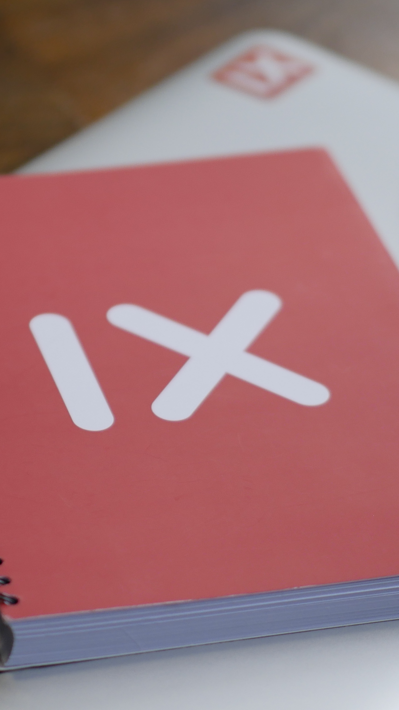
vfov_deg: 9.7
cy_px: 478
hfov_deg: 5.5
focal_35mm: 222
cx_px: 157
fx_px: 4174
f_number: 1.2
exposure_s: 1/200
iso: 200
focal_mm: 43
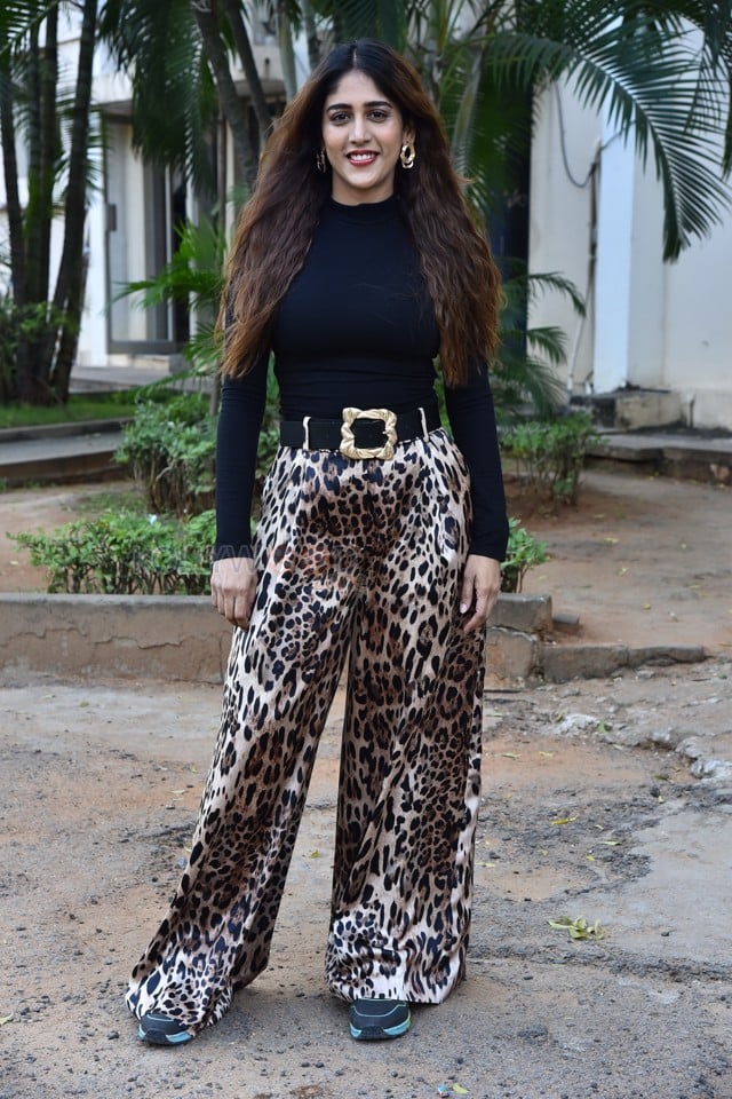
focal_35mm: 70
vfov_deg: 28.8
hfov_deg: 19.5
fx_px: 2135
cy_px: 550
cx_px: 366
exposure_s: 1/125
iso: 1000
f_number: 5.6
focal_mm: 70
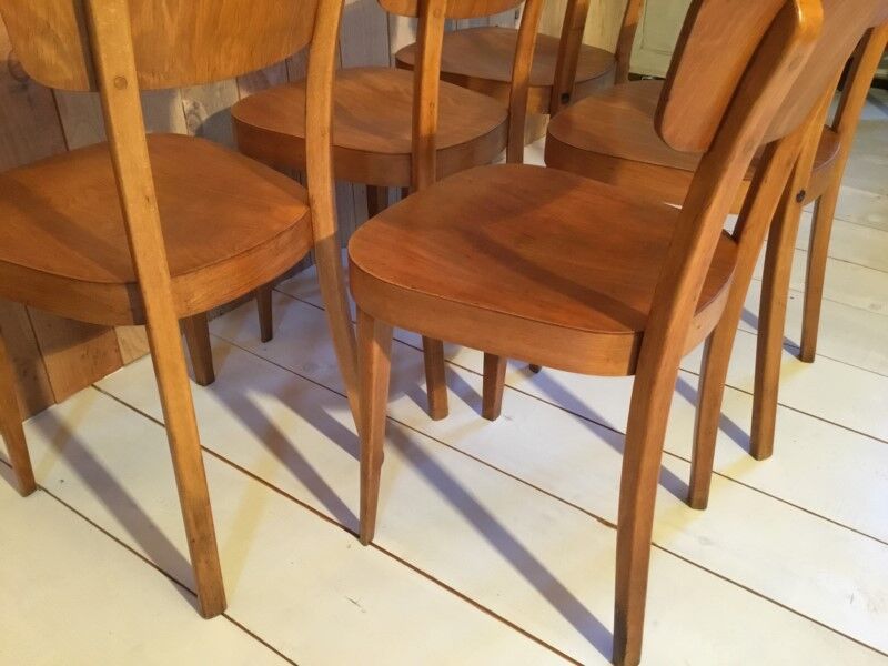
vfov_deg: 45.4
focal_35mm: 31
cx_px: 444
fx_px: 795
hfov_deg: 58.4
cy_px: 333
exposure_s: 1/33
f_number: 2.4
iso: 250
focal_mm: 3.3
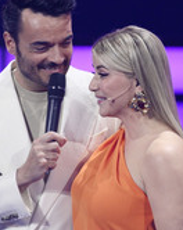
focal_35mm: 1277
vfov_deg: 1.5
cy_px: 150
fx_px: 8677
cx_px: 89
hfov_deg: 1.2
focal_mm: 500
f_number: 5.6
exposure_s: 1/250
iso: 4000
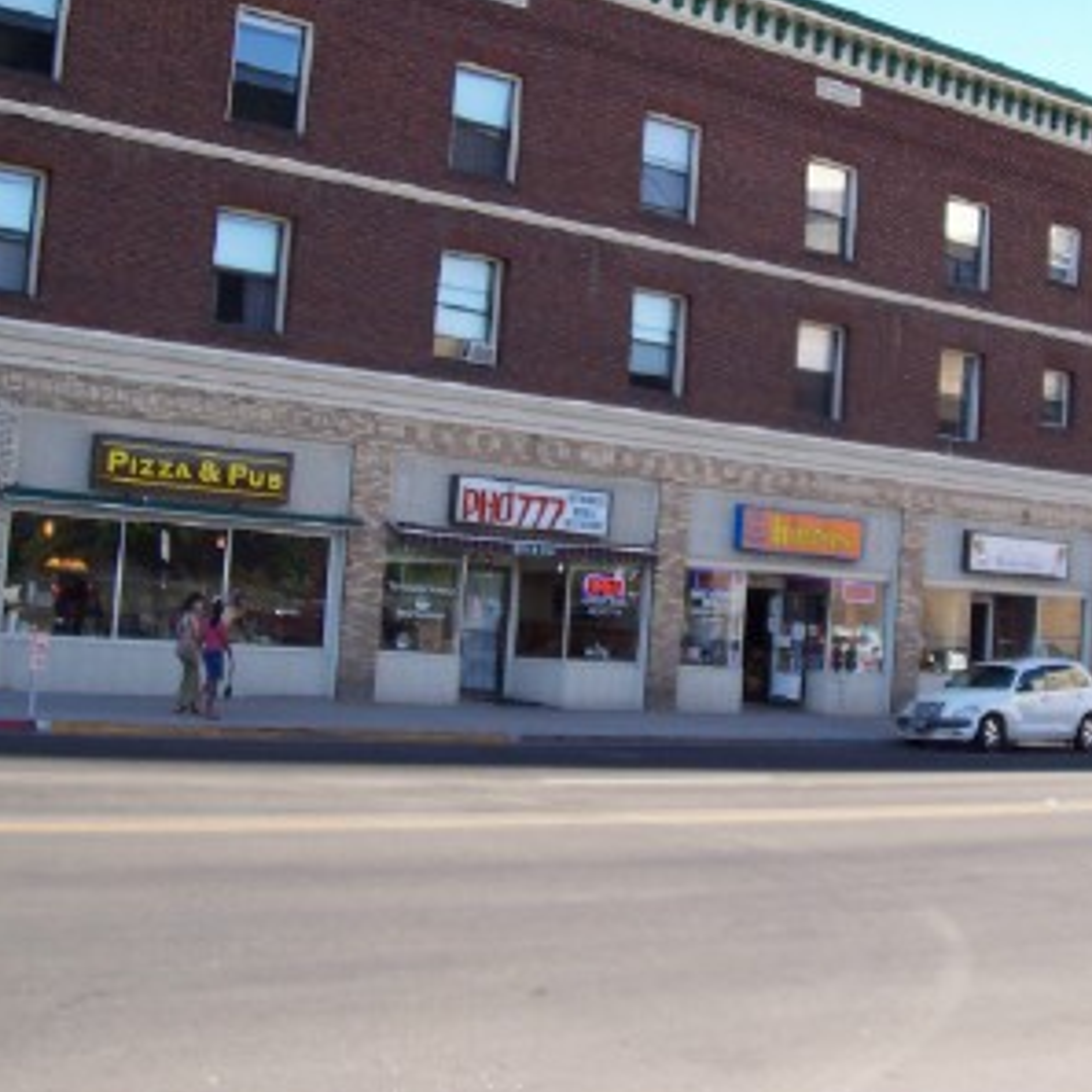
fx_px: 1999
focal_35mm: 56
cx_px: 691
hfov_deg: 30.4
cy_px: 436
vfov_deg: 30.5
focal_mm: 5.6
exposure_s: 1/350
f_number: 2.8
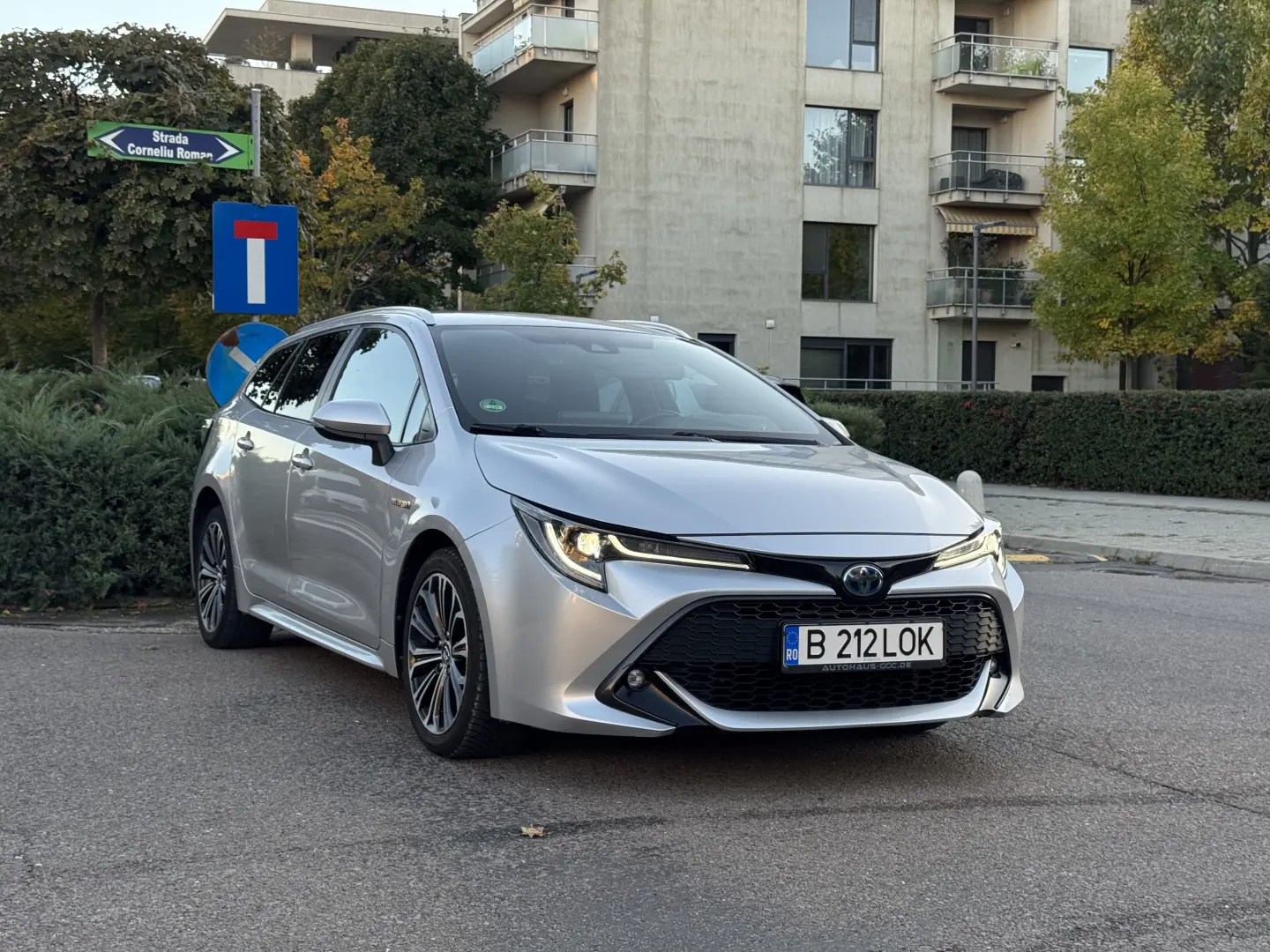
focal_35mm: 48
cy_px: 476
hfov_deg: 39.7
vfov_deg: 30.3
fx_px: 1761
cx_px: 635
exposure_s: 1/477
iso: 64
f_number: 1.78
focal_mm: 6.76
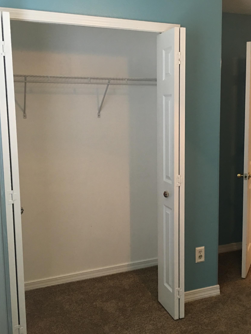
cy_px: 166
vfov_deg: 47.9
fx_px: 377
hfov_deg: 36.6
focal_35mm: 39
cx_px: 154
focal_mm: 4.15
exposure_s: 1/15
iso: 100
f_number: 2.2
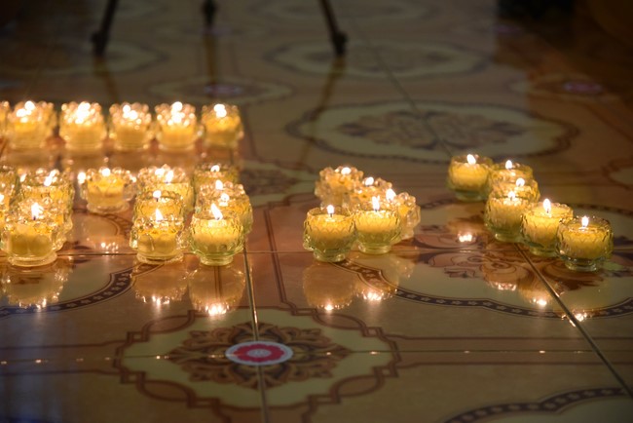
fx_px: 1513
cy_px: 212
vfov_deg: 15.9
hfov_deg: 23.6
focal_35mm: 86
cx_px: 316
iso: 4500
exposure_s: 1/125
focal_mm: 86
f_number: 4
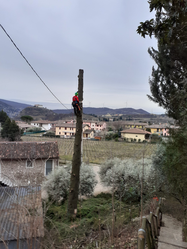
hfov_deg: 51.4
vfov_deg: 65.3
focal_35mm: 27
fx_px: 194
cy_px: 124
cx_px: 94
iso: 40
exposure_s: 1/162
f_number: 1.9
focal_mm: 3.6
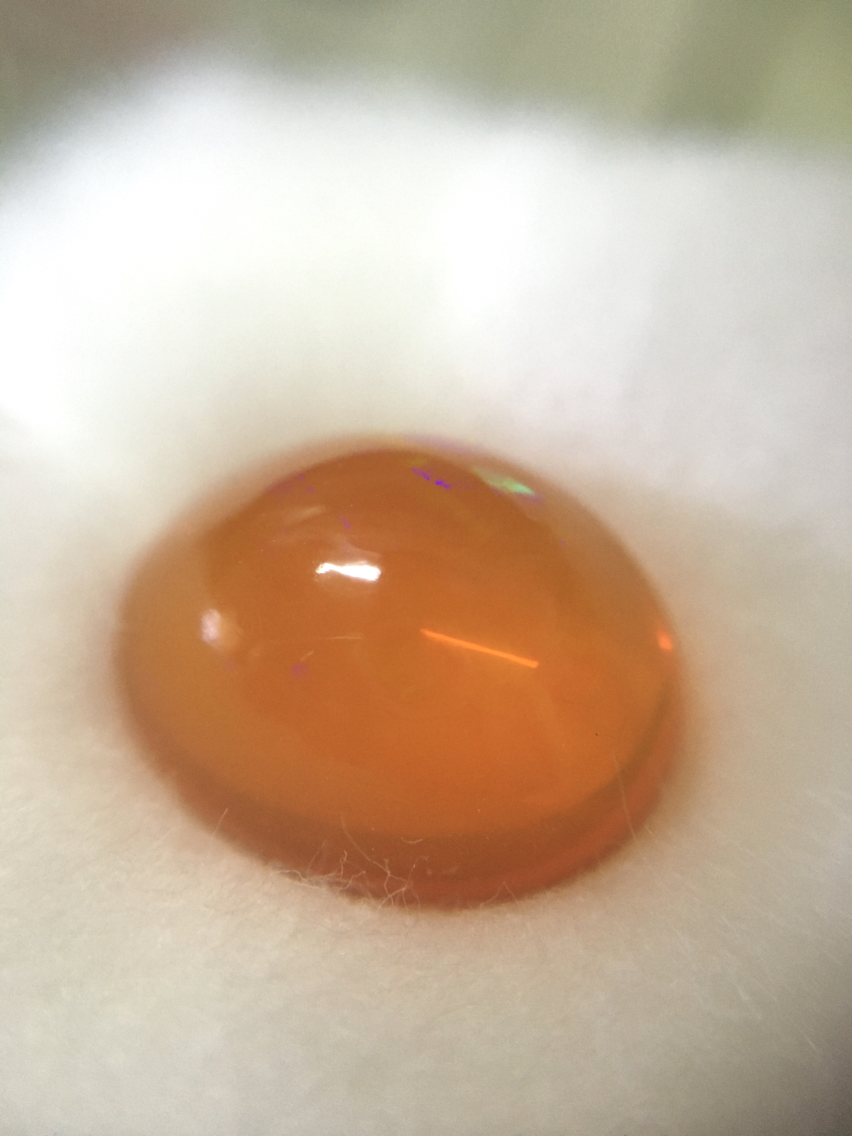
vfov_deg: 61.7
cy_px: 568
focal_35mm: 29
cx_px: 426
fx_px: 952
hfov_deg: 48.2
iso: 200
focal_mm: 4.15
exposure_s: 1/33
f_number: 2.2
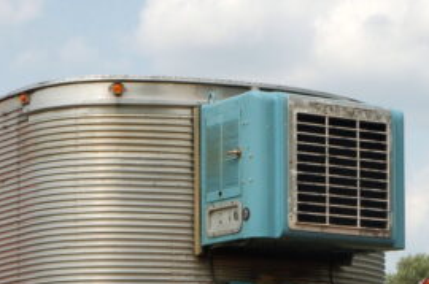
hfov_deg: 12.2
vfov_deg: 7.9
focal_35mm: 169
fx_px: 2010
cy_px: 420
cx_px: 289
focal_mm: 38
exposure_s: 1/400
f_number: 8
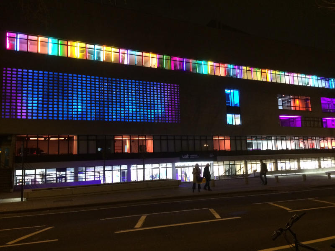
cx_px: 168
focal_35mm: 29
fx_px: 281
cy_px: 126
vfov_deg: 48.2
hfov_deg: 61.7
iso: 250
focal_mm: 4.15
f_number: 2.2
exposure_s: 1/20
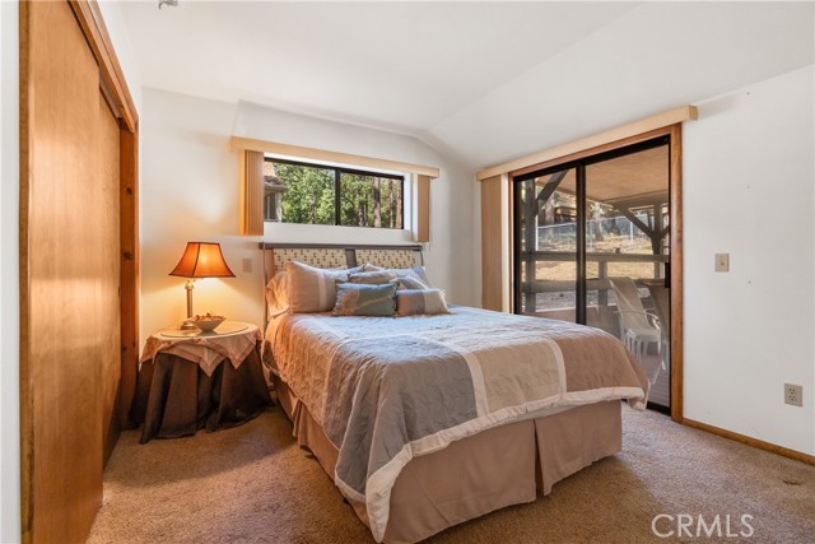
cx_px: 408
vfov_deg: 73.8
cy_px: 272
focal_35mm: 16
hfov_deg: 96.7
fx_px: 362
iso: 800
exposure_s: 1/25
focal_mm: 16
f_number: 8
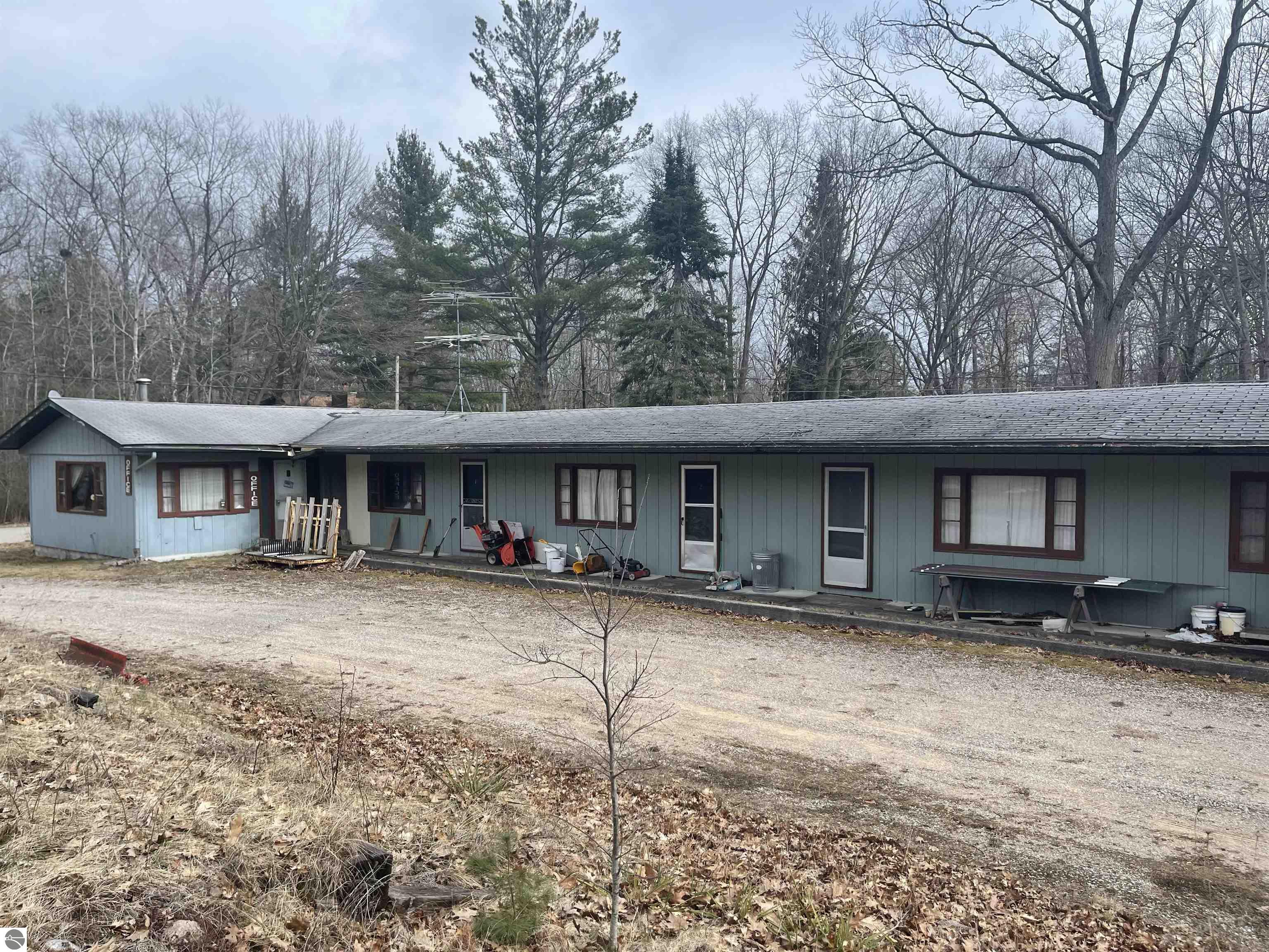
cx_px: 634
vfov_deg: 54.9
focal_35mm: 25
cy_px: 476
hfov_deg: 69.4
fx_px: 916
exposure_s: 1/1976
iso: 32
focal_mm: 5.1
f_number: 1.6
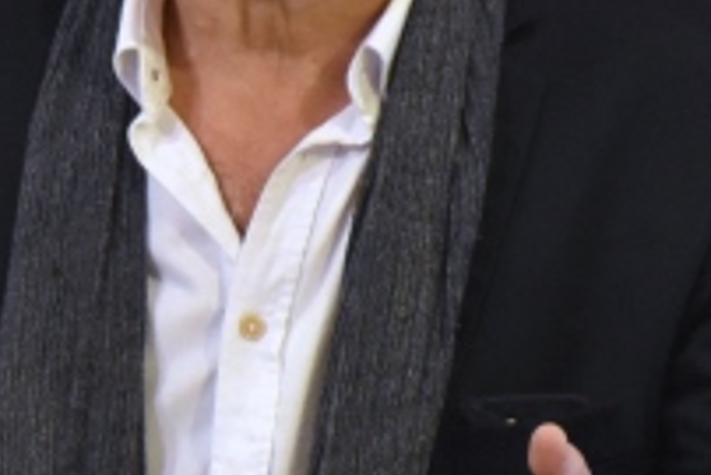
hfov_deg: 3.0
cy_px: 301
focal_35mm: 684
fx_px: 13518
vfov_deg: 2.0
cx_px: -627
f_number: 5.3
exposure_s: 1/60
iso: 2500
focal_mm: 90
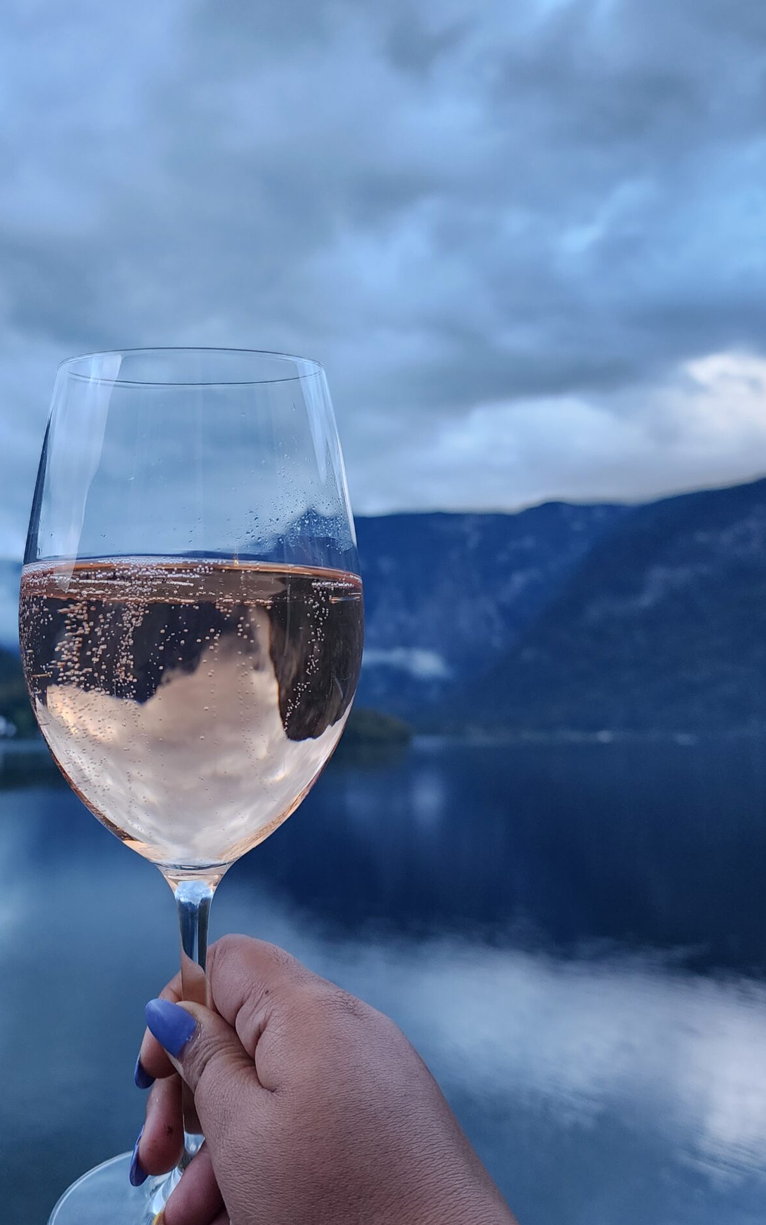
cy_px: 634
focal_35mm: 33
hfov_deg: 37.8
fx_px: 1102
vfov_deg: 58.1
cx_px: 245
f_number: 1.8
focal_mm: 6.4
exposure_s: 1/180
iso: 200
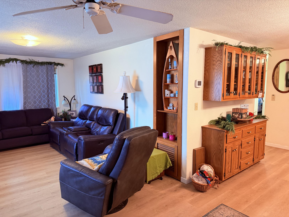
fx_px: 200
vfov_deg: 56.8
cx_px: 144
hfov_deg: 71.6
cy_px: 108
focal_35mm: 24
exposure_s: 1/40
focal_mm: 6.76
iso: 640
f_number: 1.78
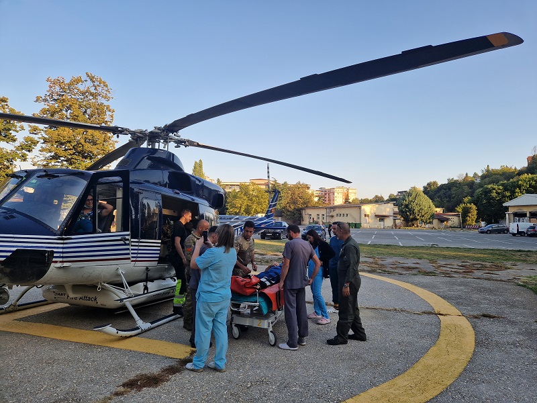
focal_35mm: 23
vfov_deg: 58.9
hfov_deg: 73.9
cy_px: 202
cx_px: 268
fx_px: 357
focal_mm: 5.4
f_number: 1.8
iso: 50
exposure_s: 1/604
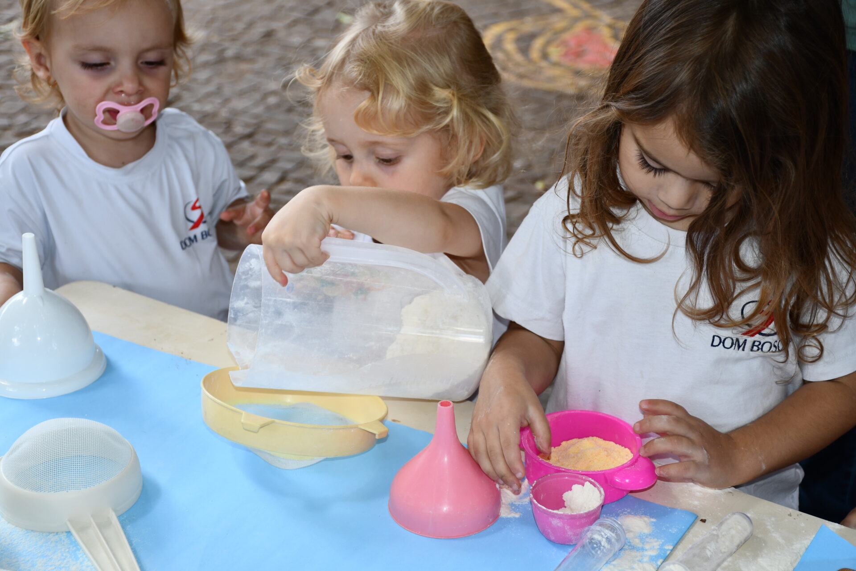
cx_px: 428
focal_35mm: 72
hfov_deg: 28.1
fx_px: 1712
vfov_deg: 18.9
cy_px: 286
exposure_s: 1/125
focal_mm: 48
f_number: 4.5
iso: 320
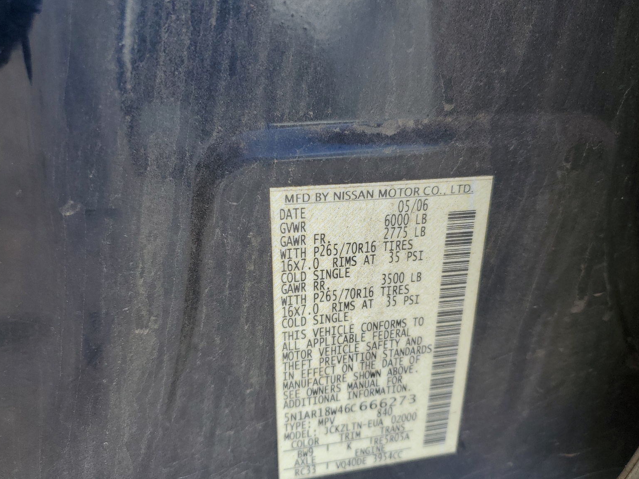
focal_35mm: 27
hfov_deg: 65.3
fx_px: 498
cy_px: 241
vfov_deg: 51.4
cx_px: 326
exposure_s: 1/417
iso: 50
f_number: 1.5
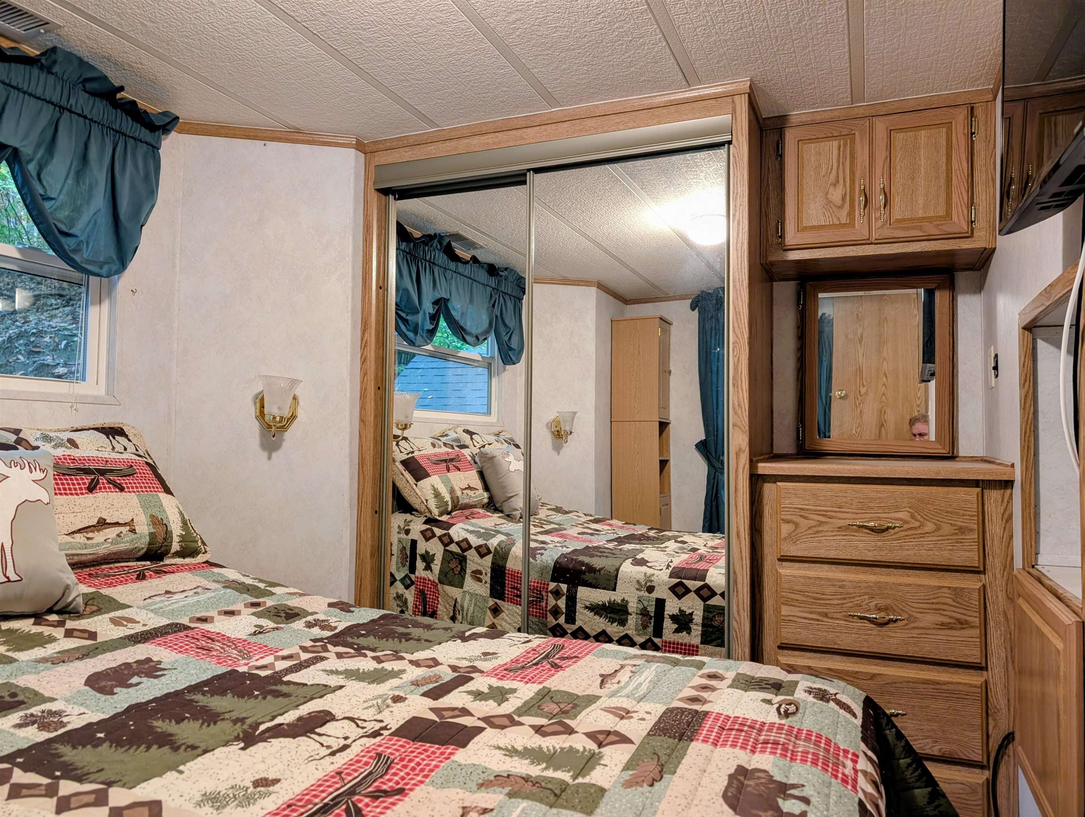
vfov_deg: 56.9
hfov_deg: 71.5
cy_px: 408
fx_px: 753
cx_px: 542
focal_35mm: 24
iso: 161
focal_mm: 6.9
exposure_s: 1/24
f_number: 1.68
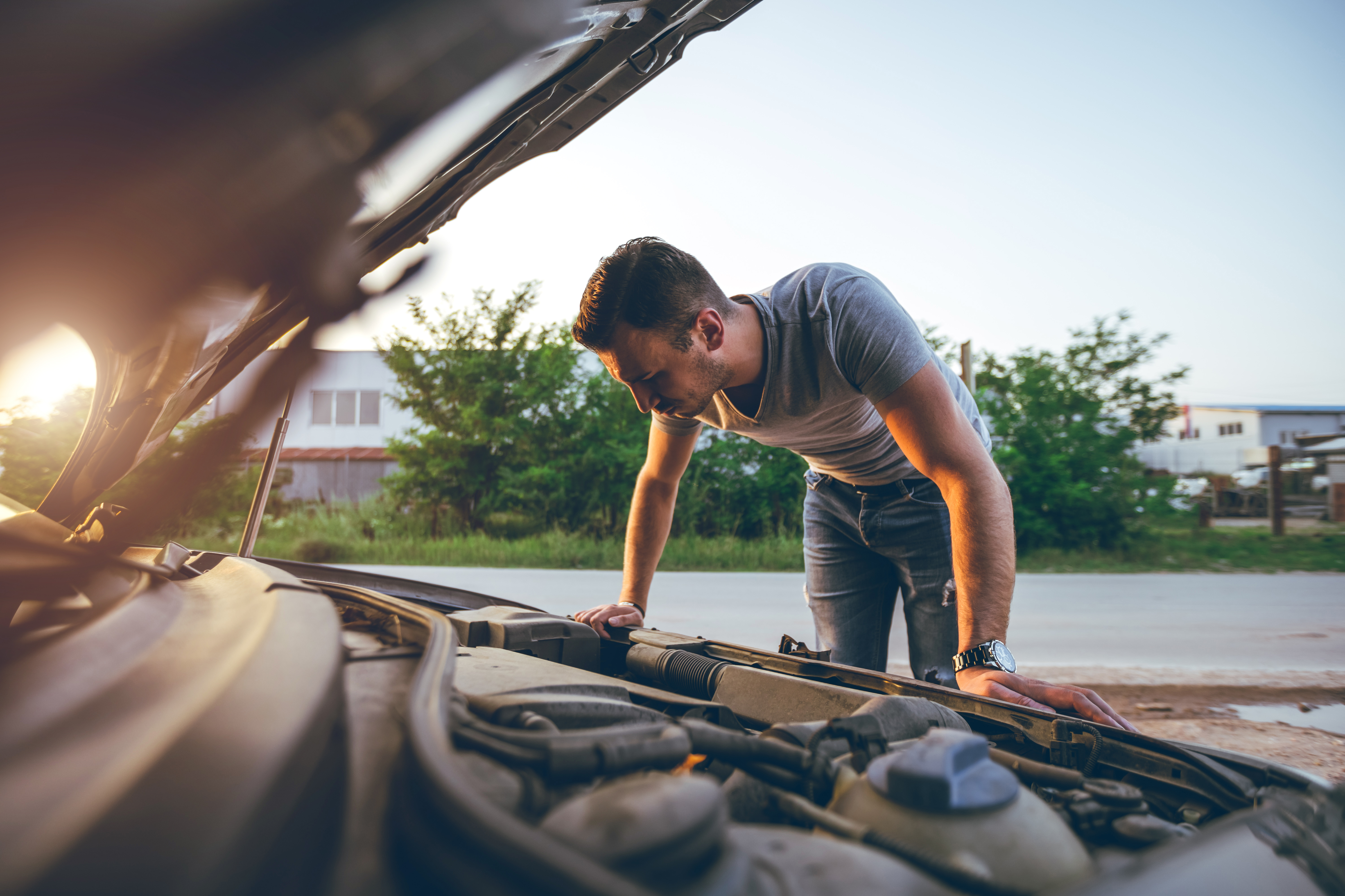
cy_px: 448
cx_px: 672
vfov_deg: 64.6
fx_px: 710
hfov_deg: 86.9
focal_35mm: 19
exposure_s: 1/200
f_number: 2.8
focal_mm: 19
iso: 80
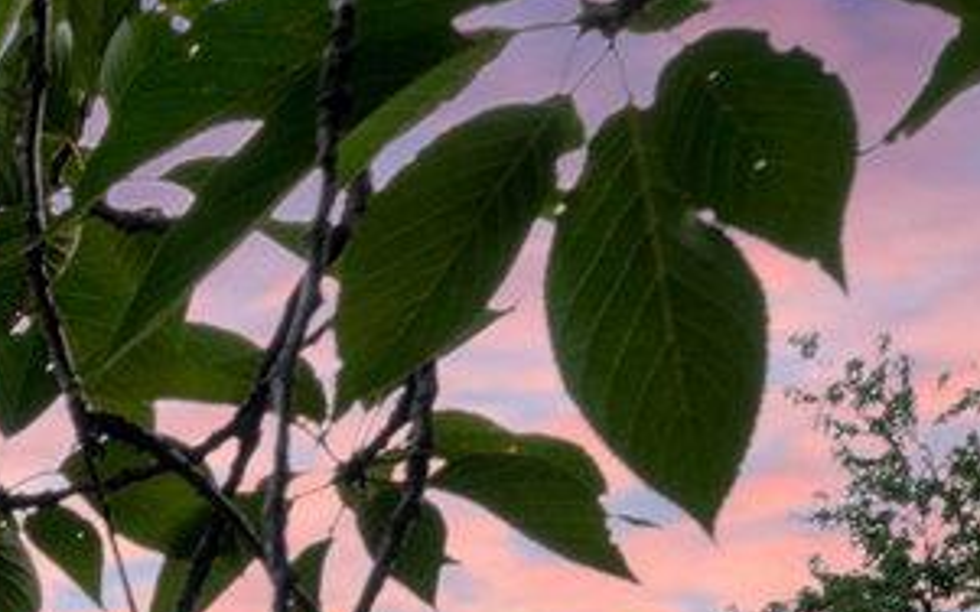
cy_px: 1633
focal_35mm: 111
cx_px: -987
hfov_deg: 15.2
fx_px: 2964
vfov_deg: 9.8
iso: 1250
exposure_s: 1/6
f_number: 9
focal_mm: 16
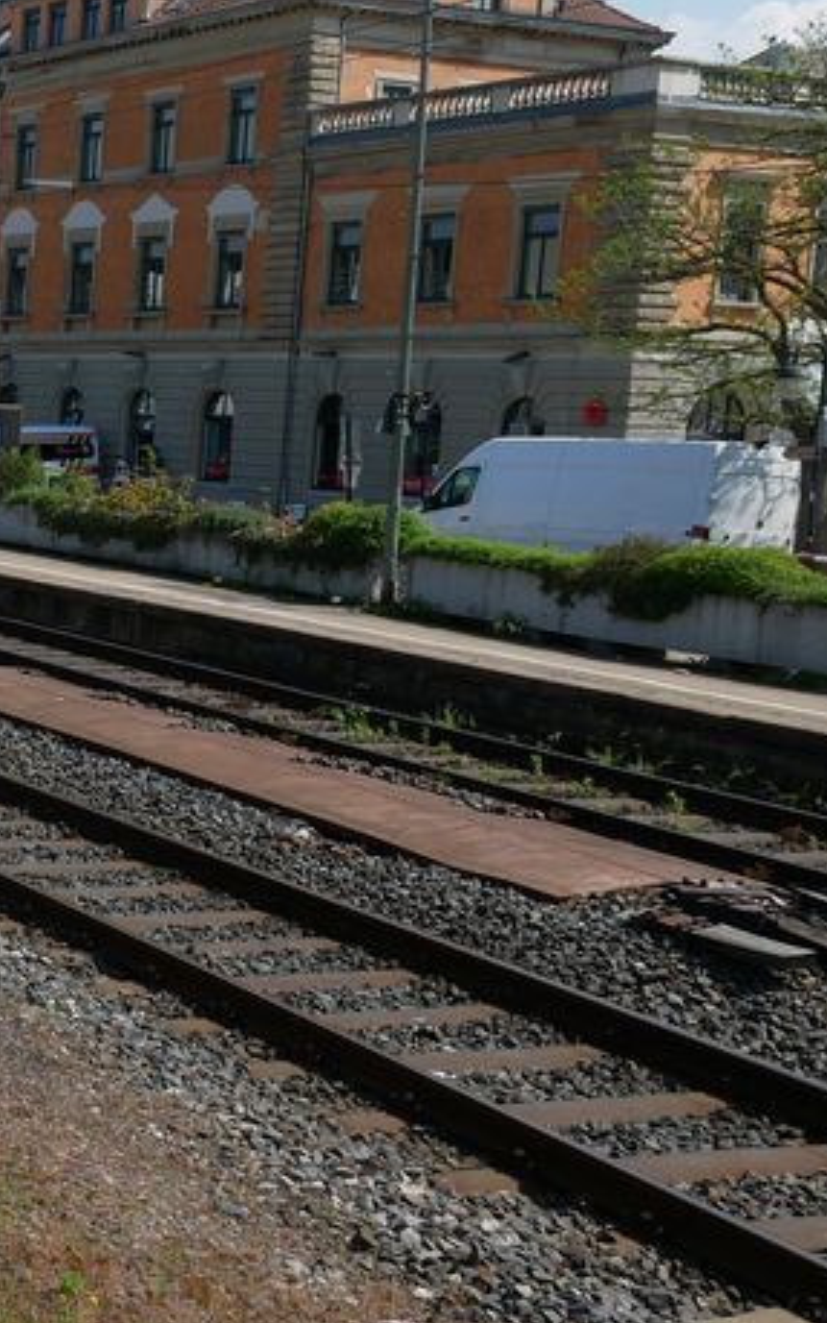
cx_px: -524
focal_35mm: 60
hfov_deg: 18.4
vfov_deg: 34.0
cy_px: 683
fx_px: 2163
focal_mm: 13
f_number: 5
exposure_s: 1/1000
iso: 200
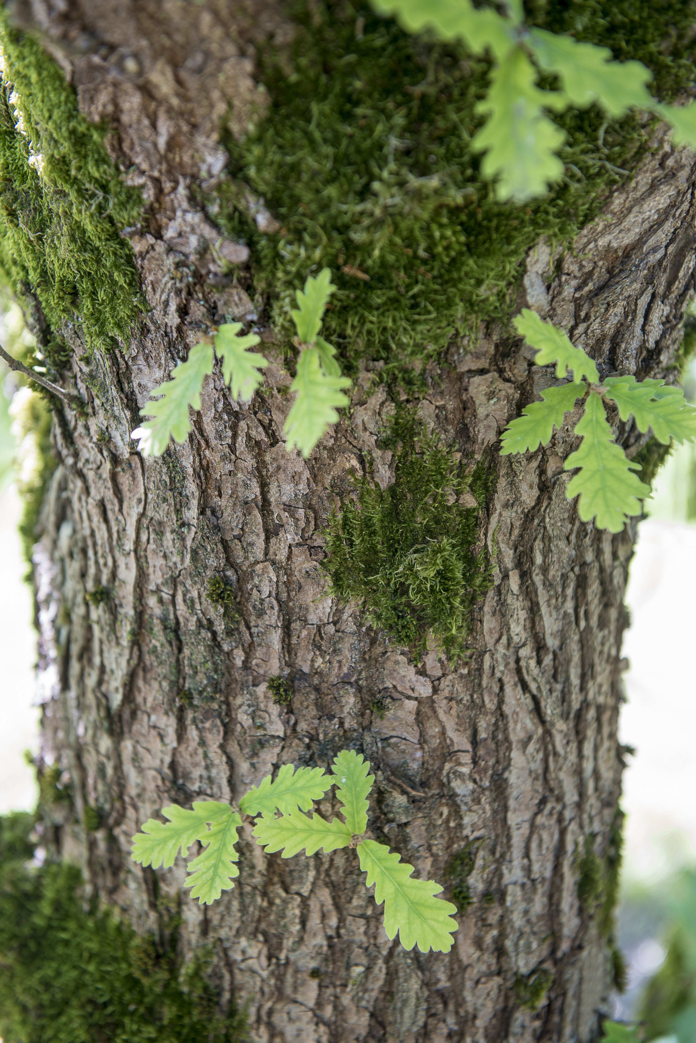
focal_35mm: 56
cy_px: 522
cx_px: 348
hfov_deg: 24.2
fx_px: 1622
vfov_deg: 35.6
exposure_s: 1/60
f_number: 4
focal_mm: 56
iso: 200
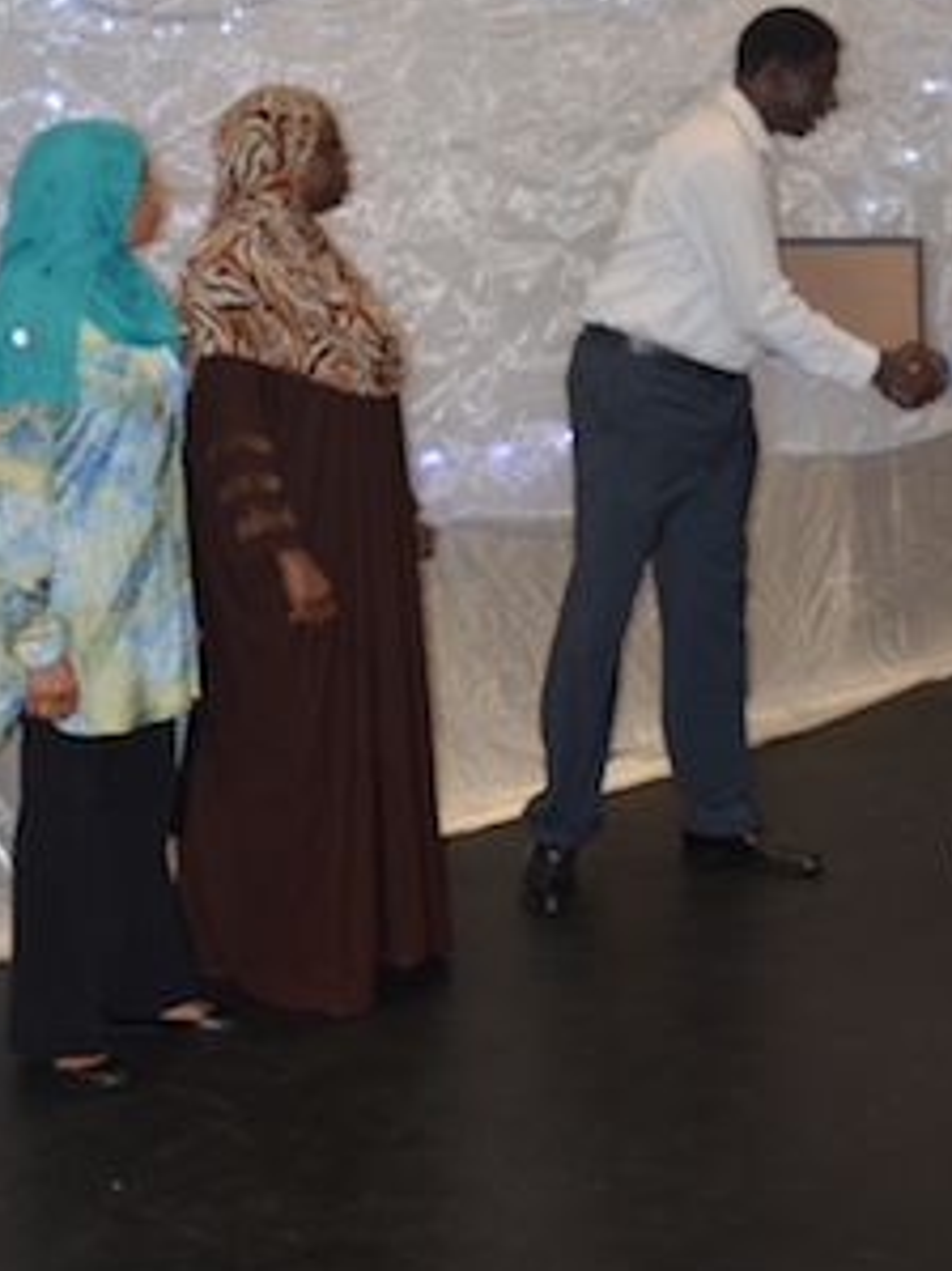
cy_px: 289
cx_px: 589
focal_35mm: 75
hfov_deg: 19.6
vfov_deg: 25.6
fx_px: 2752
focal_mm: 26
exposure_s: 1/60
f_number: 4
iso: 800
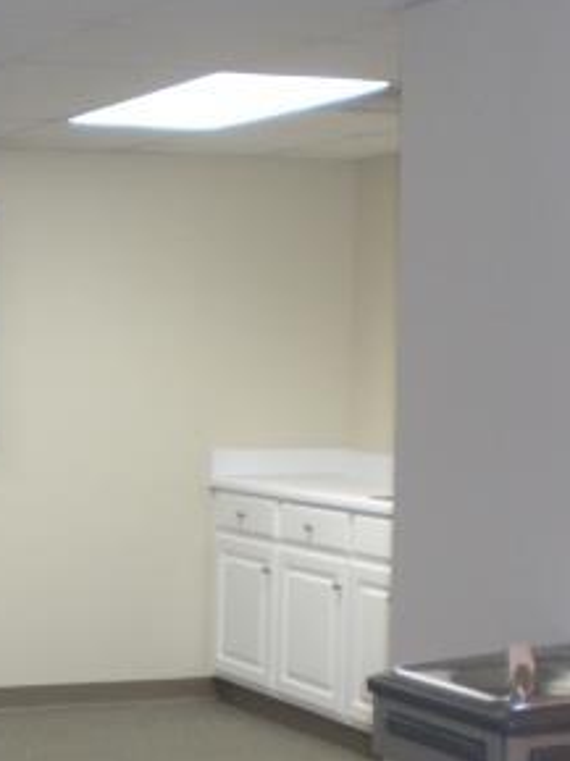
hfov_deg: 16.9
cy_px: 514
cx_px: -79
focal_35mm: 84
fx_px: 1847
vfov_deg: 23.2
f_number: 3.1
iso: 200
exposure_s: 1/60
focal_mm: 6.3
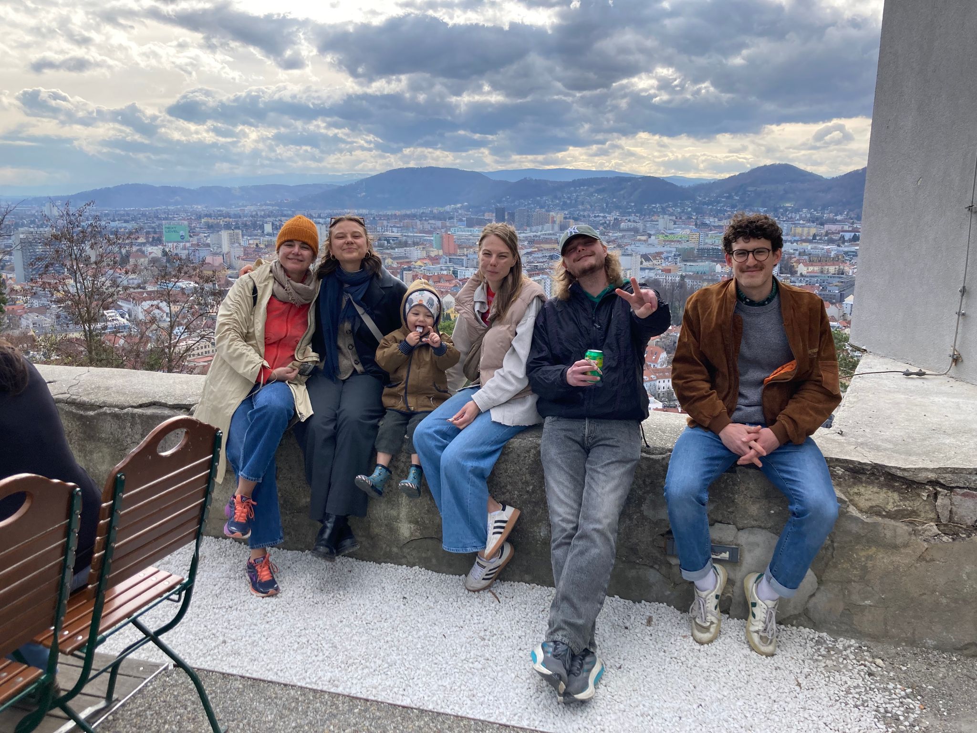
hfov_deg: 63.4
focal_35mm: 28
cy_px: 366
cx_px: 488
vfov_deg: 49.7
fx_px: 790
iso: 20
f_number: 1.8
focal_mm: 3.99
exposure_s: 1/656
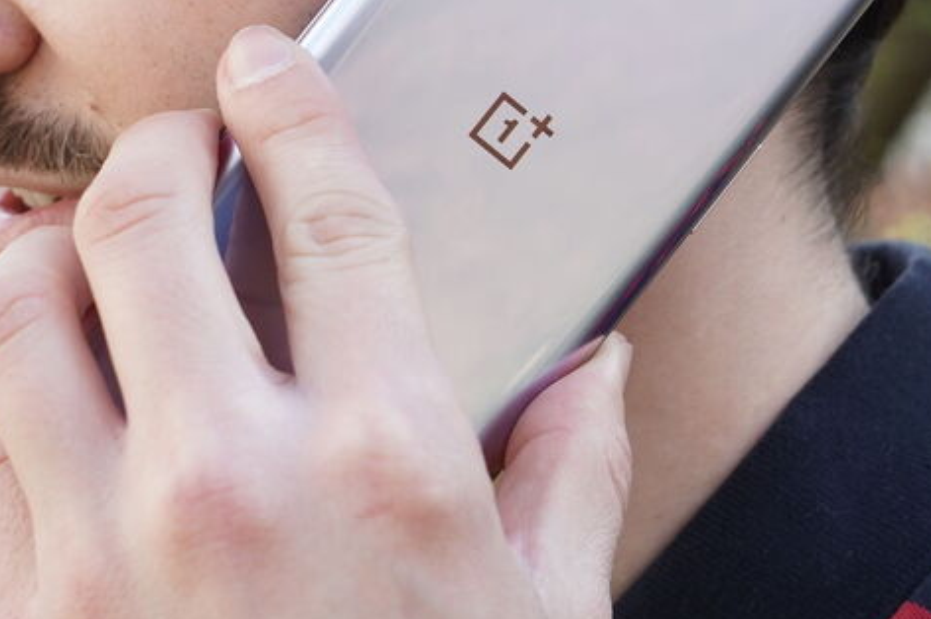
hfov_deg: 17.6
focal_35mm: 116
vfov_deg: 11.7
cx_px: 359
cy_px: -2
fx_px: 2998
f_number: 8
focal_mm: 57
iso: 640
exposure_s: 1/200
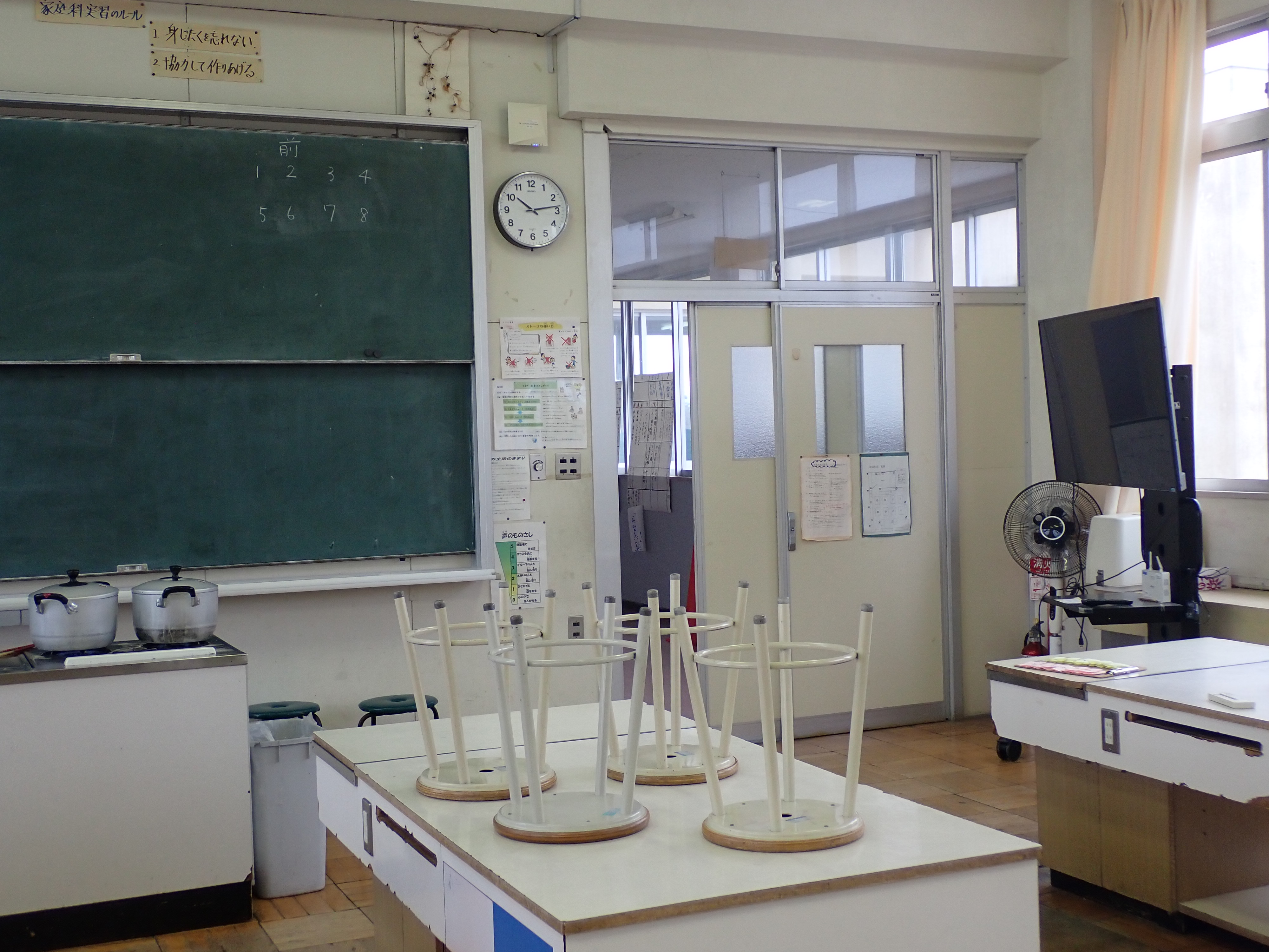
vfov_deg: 32.9
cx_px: 634
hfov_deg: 42.9
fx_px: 1613
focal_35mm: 44
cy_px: 476
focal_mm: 7.84
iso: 200
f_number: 2.9
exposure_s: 1/50
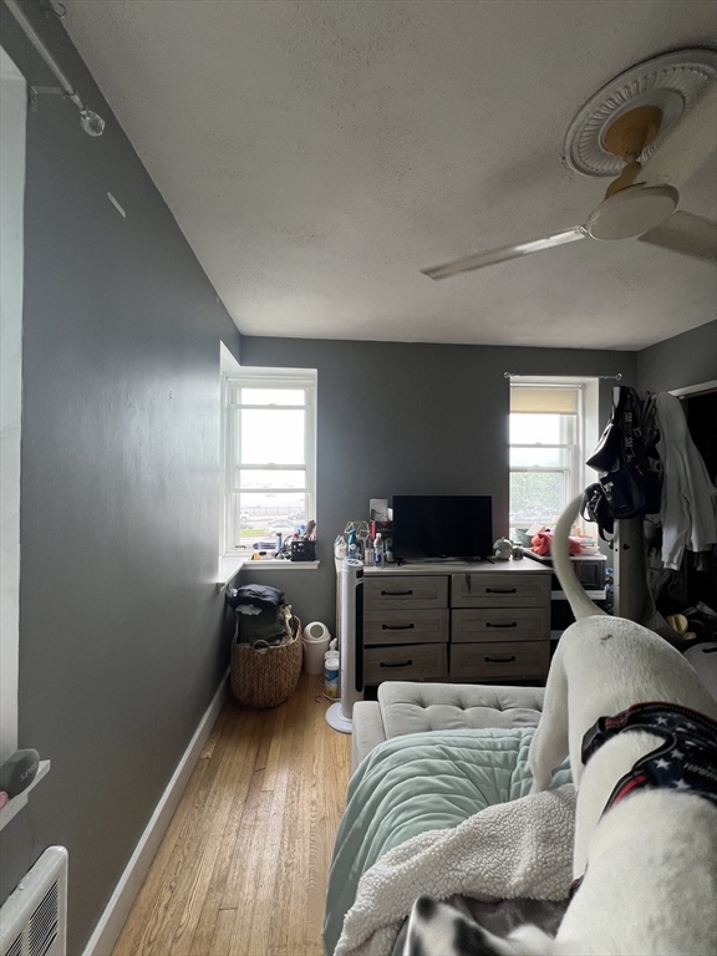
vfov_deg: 106.2
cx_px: 358
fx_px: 359
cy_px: 478
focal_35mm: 13
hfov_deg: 89.9
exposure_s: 1/99
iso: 40
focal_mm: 1.57
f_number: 1.8
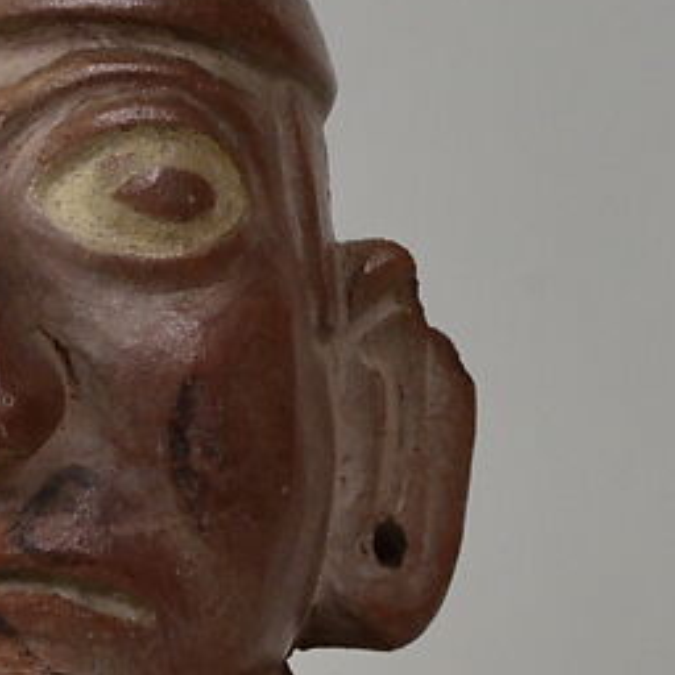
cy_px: 1123
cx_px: -83
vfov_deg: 10.7
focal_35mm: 155
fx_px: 3420
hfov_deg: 11.1
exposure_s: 1/160
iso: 1600
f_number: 10
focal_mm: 26
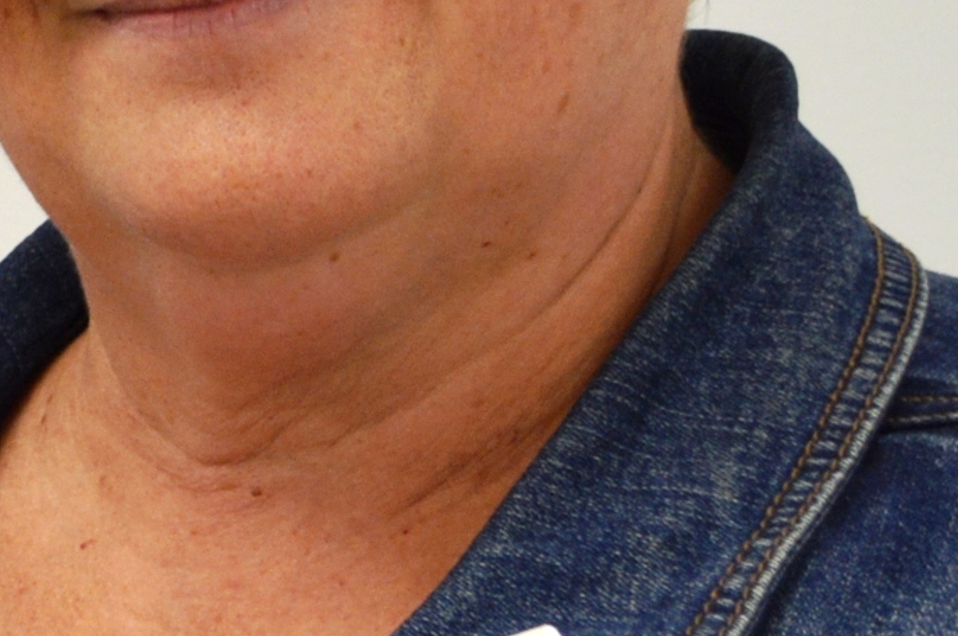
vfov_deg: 6.1
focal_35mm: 223
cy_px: 168
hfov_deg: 8.9
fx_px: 5927
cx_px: -632
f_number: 5
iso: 400
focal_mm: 34
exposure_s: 1/100
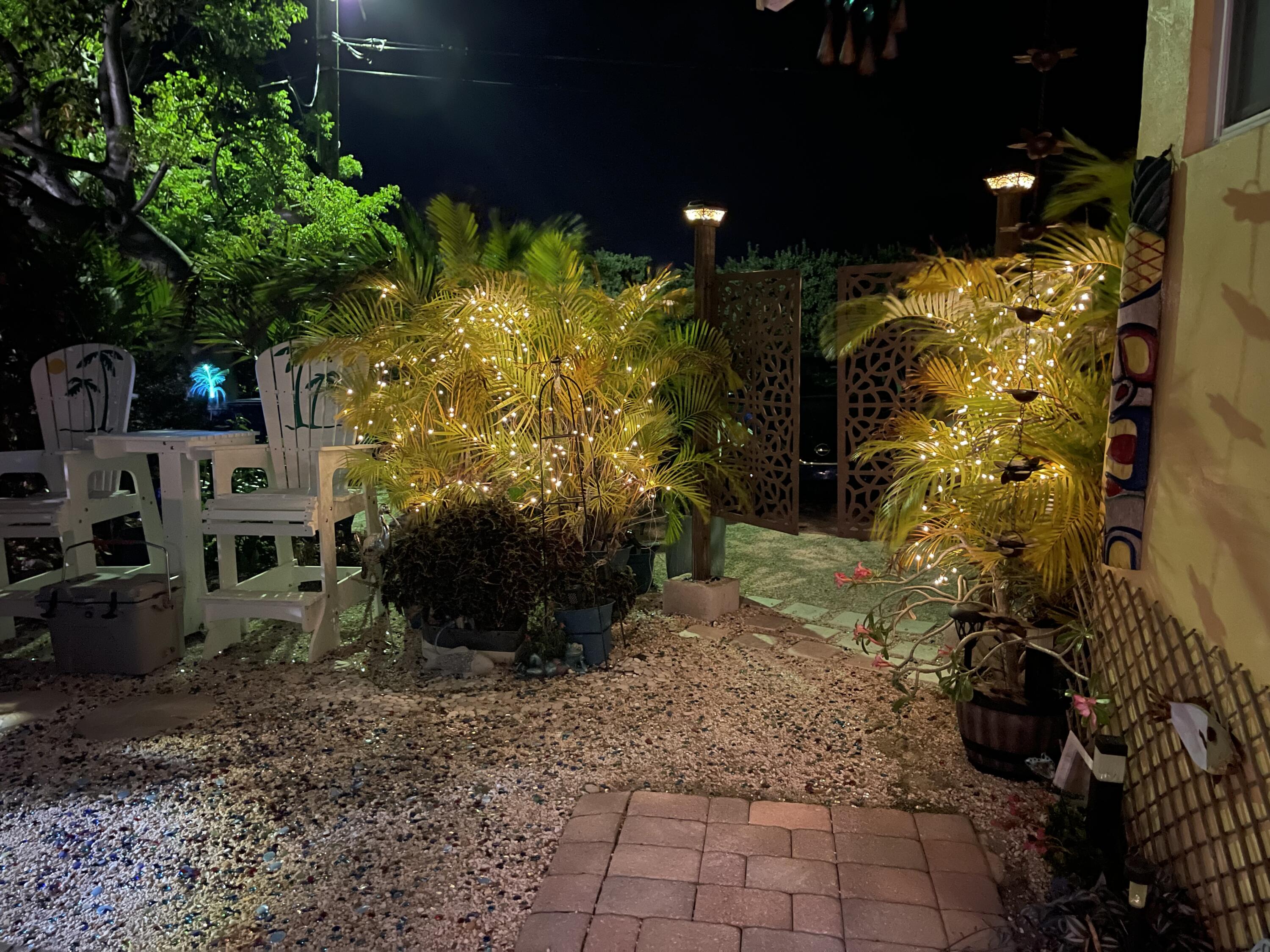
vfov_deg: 54.9
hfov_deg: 69.4
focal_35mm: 25
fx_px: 917
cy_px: 476
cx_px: 635
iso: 1600
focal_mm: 5.1
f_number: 1.6
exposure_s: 1/5
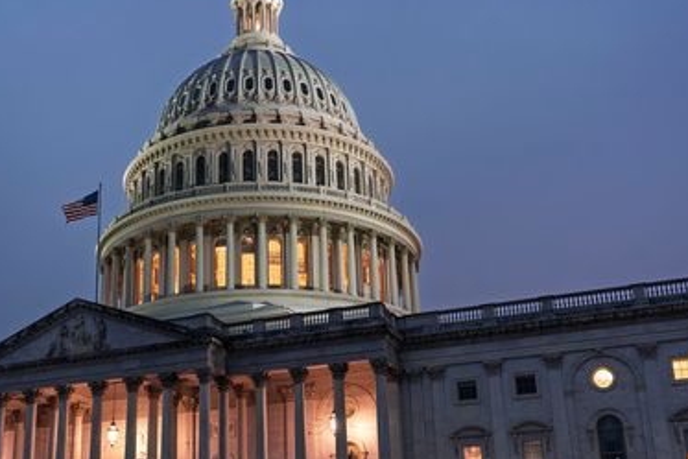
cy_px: 294
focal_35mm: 48
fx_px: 918
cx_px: 273
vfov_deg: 28.0
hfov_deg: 40.9
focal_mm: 35
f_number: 2.5
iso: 400
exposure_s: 1/80
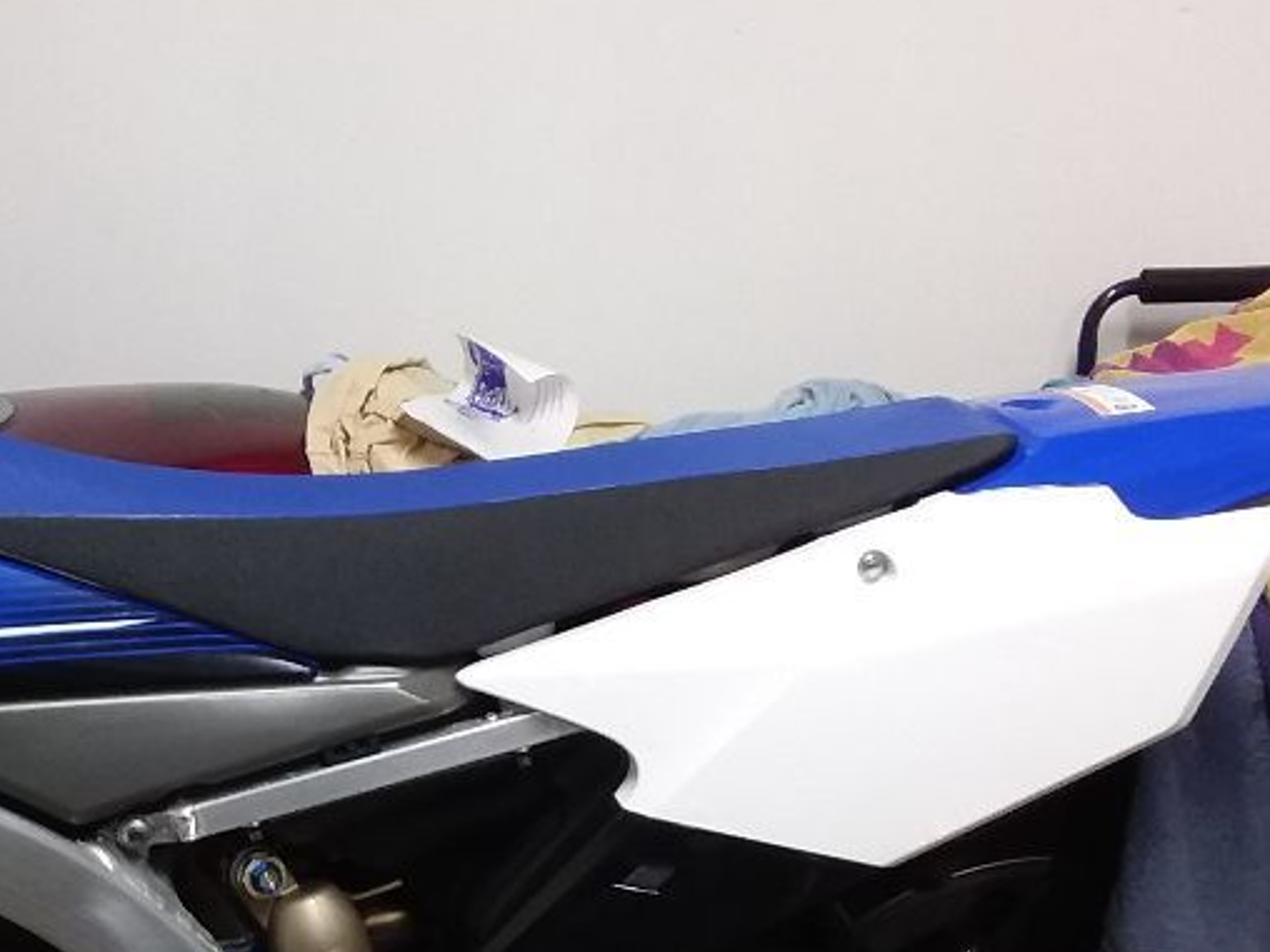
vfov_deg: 21.2
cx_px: 155
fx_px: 2495
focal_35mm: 68
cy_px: 822
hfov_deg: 27.6
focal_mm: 2.91
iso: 80
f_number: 1.9
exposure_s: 1/17
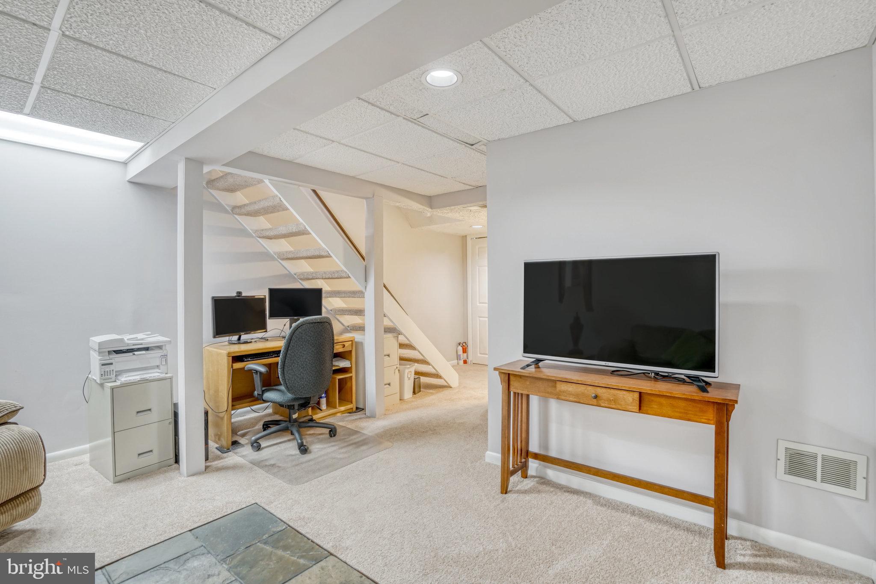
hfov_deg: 96.7
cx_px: 438
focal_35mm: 16
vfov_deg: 73.8
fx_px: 389
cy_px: 292
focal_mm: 16
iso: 640
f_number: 8
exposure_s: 1/5
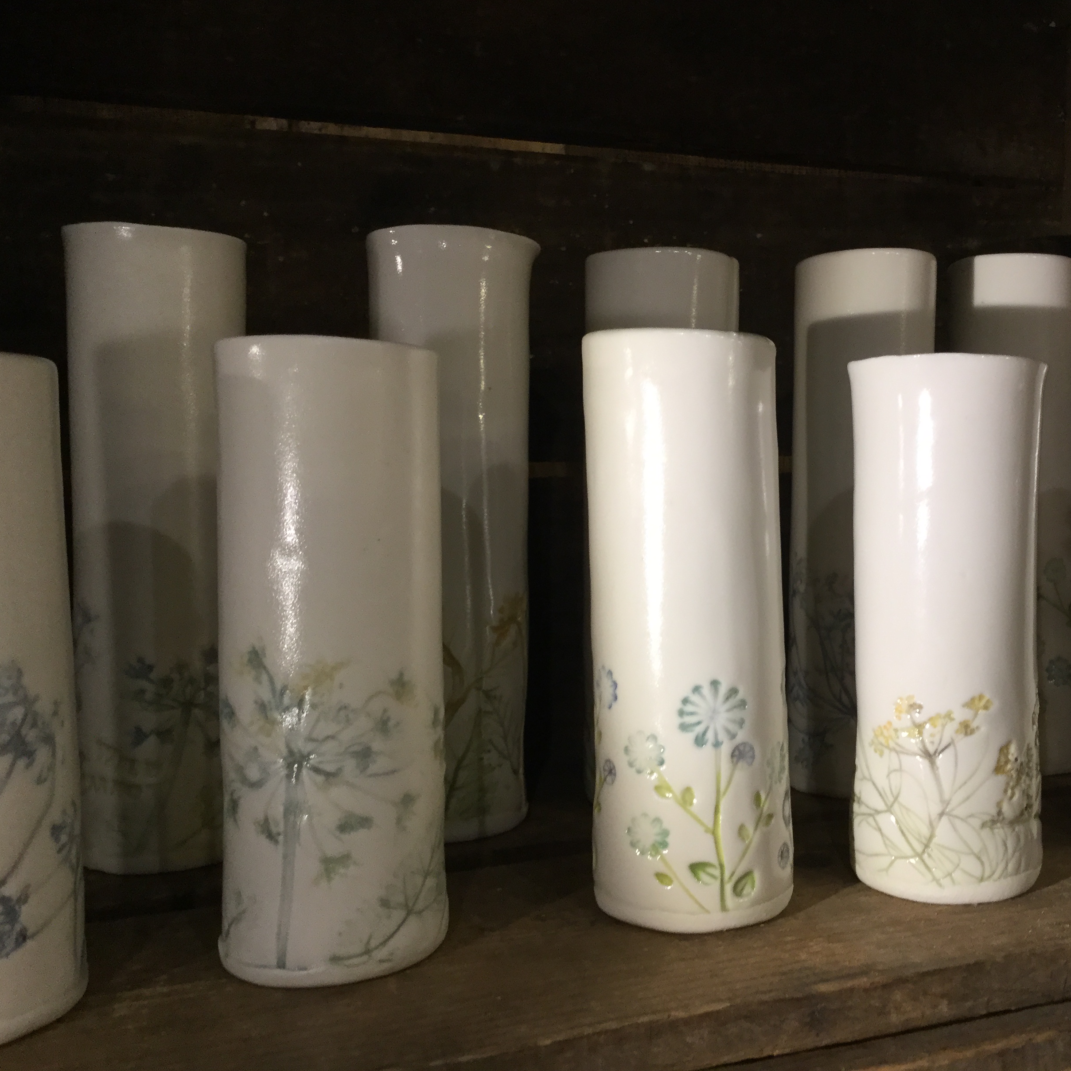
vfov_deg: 44.9
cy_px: 530
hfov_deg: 44.3
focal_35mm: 37
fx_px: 1295
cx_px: 708
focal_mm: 3.3
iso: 80
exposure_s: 1/33
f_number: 2.4
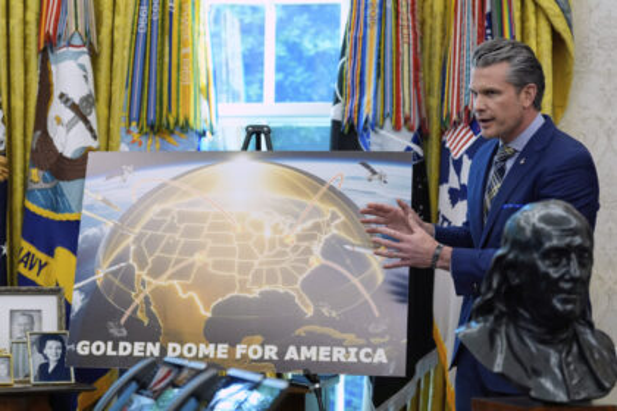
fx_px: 1200
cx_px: 308
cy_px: 206
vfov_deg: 19.5
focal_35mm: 70
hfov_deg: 28.8
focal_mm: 70
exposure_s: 1/500
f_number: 3.2
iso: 4000
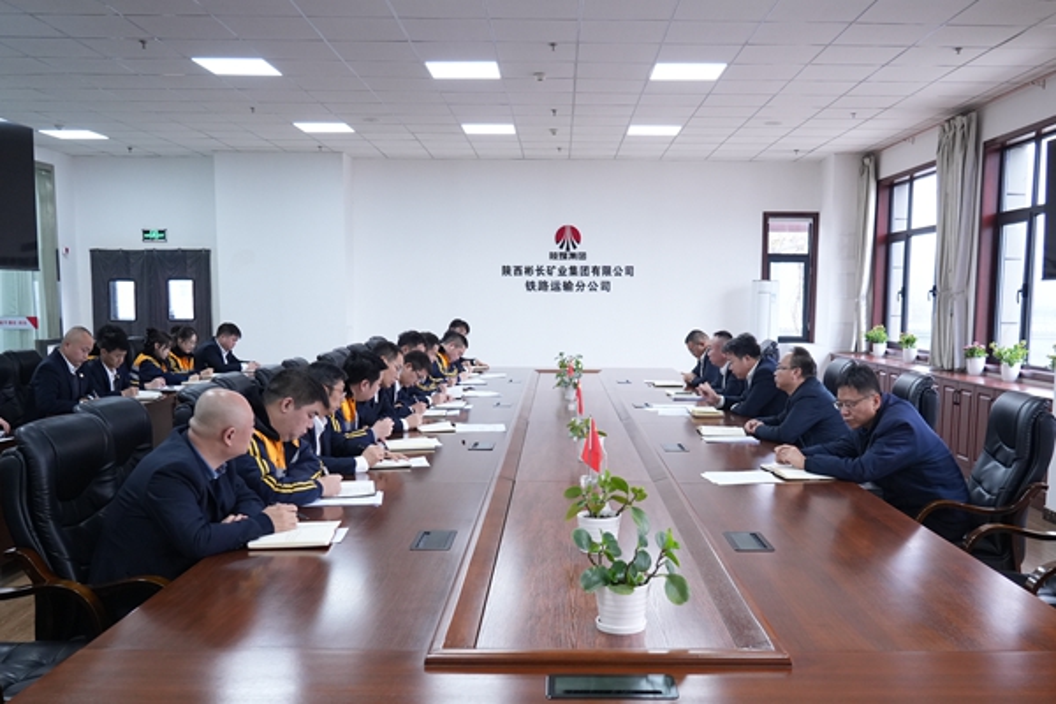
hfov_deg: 69.4
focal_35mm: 26
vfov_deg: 49.6
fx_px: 763
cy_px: 352
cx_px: 528
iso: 2500
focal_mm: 26
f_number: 4
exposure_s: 1/60
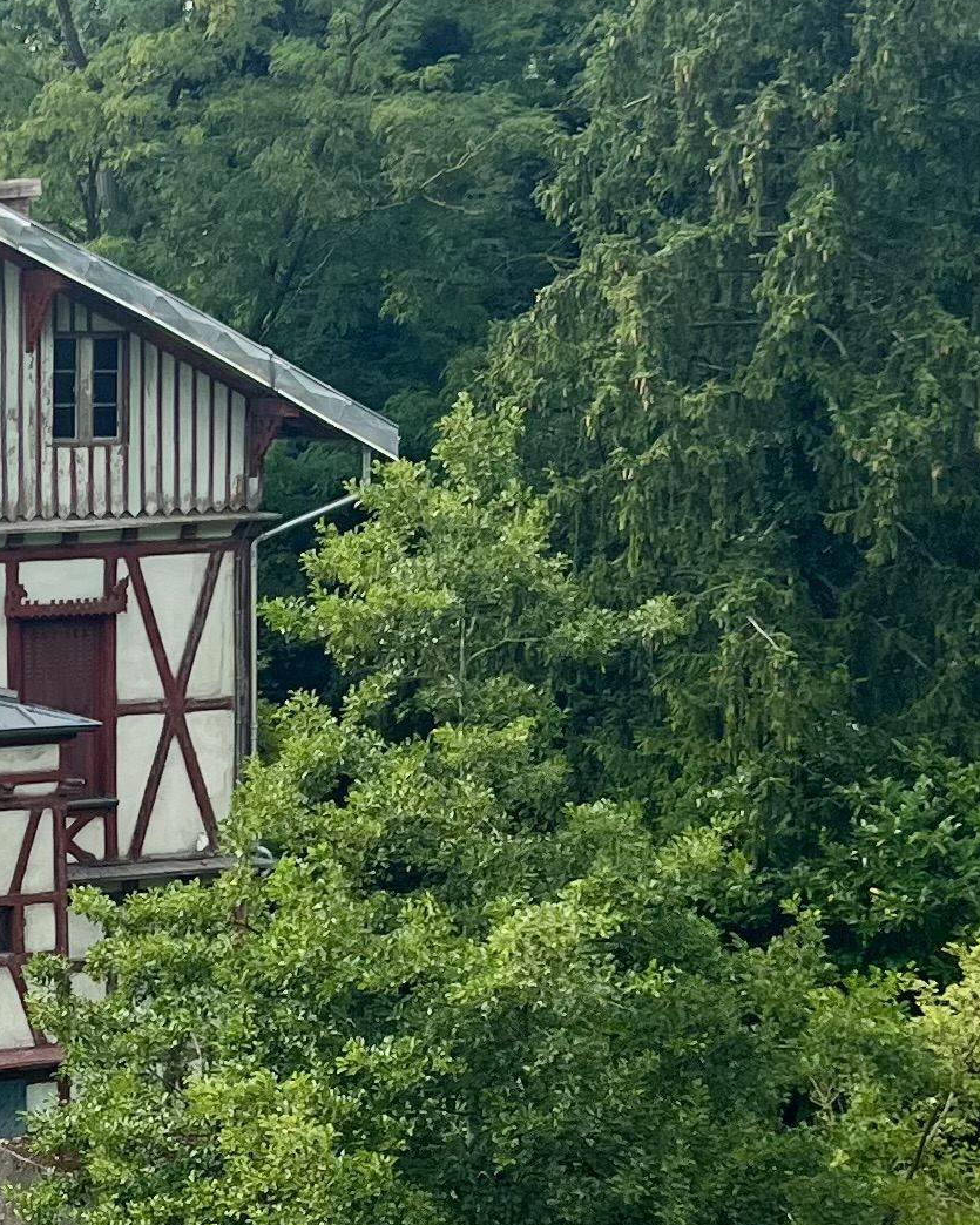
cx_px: -296
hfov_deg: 15.0
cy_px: 792
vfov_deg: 19.5
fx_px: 3554
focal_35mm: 98
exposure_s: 1/2404
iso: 50
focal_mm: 5.7
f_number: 1.5
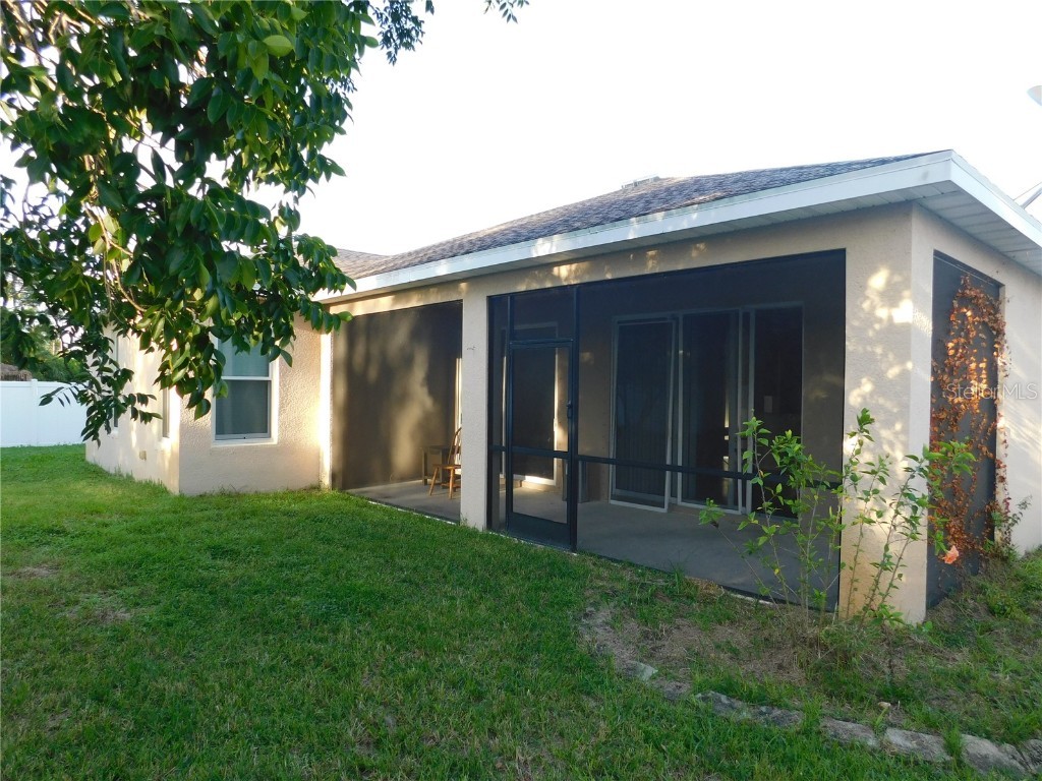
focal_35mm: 23
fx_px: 692
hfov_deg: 73.9
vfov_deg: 58.9
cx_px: 521
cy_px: 390
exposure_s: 1/125
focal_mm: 4
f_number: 3
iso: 125
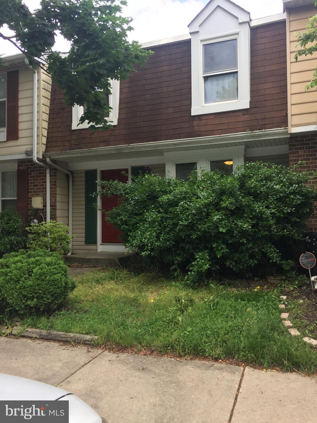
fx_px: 354
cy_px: 212
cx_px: 158
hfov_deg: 48.2
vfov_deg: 61.7
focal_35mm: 29
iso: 32
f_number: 2.2
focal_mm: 4.15
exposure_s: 1/425
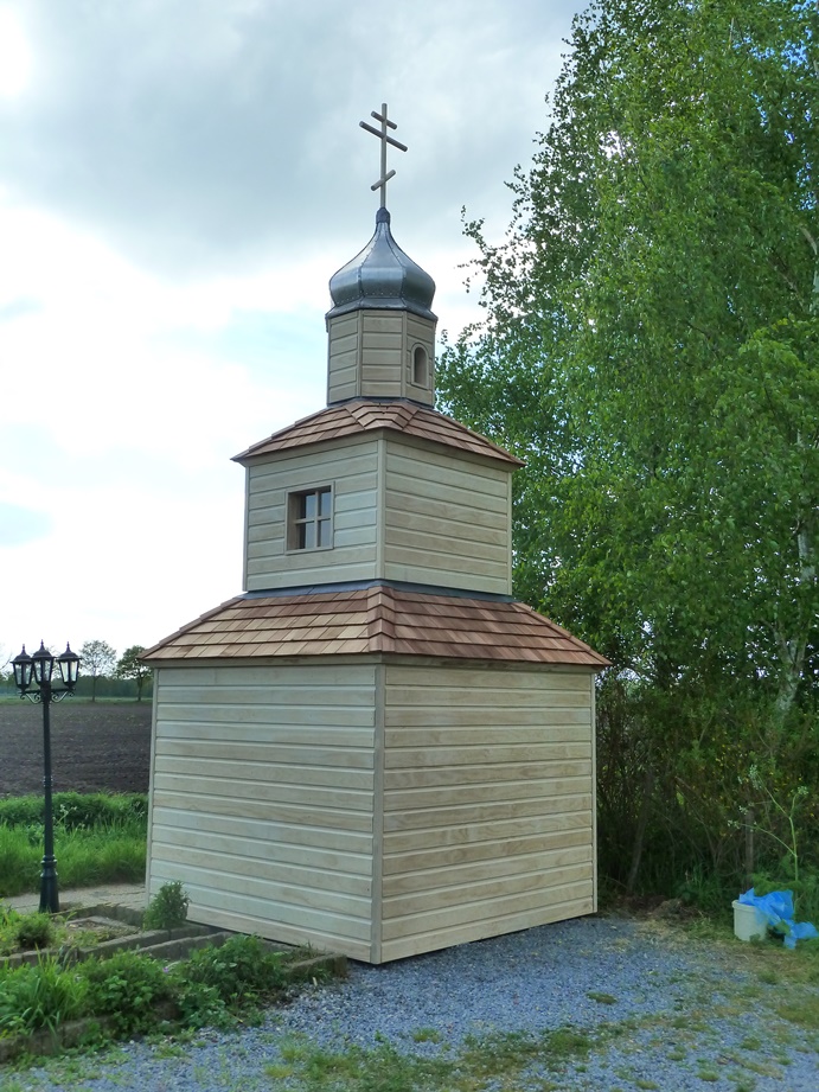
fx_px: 1104
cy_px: 546
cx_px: 410
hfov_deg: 40.7
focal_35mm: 35
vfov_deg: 52.6
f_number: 4
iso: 200
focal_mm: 5.7
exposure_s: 1/400
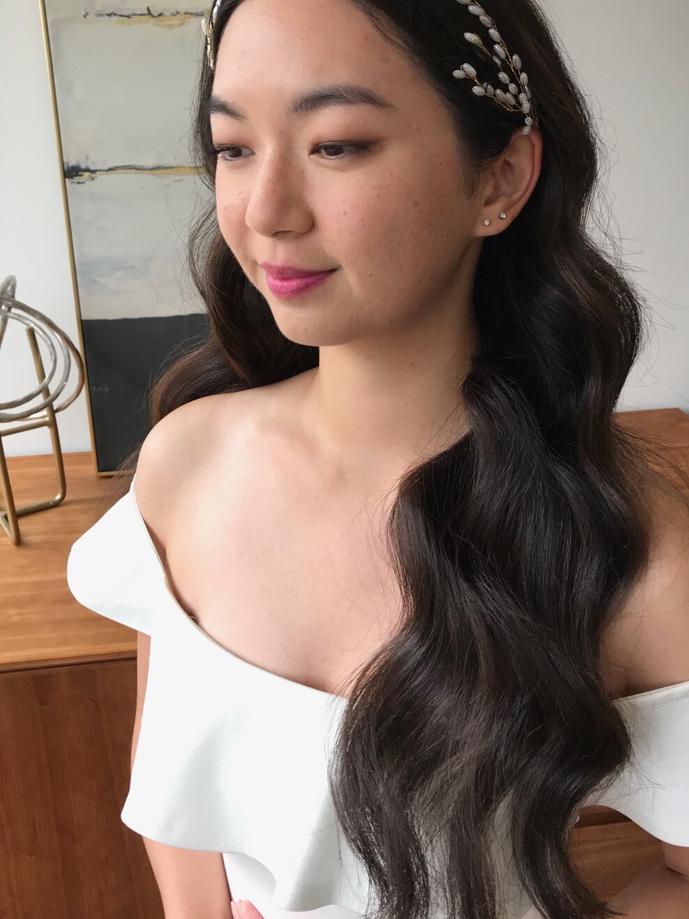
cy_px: 403
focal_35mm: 34
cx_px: 374
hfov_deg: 41.7
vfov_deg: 53.8
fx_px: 903
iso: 40
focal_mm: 3.99
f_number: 1.8
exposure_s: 1/120
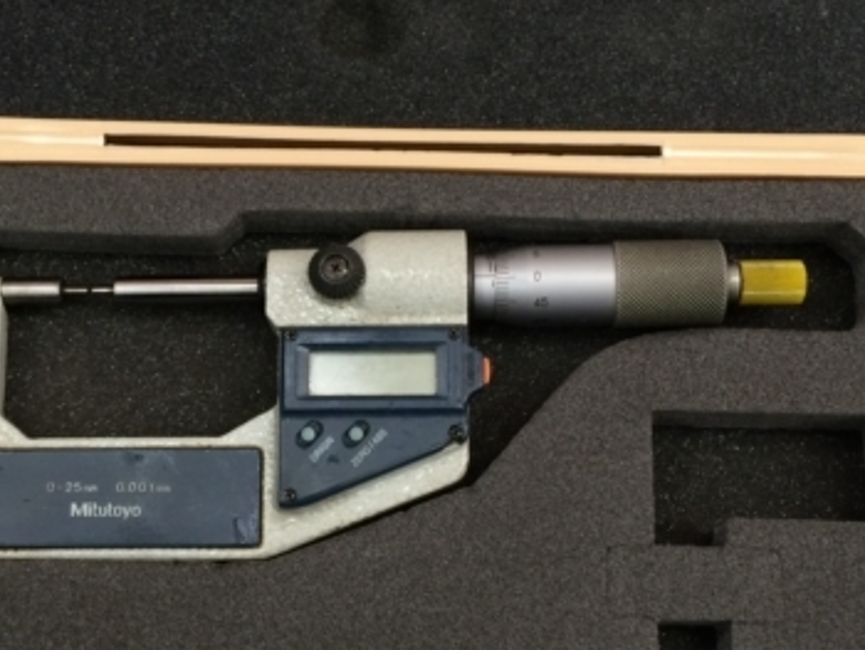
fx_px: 1325
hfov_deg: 36.1
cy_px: 378
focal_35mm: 53
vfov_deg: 27.5
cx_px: 366
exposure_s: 1/30
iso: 125
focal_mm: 4.15
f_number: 2.2
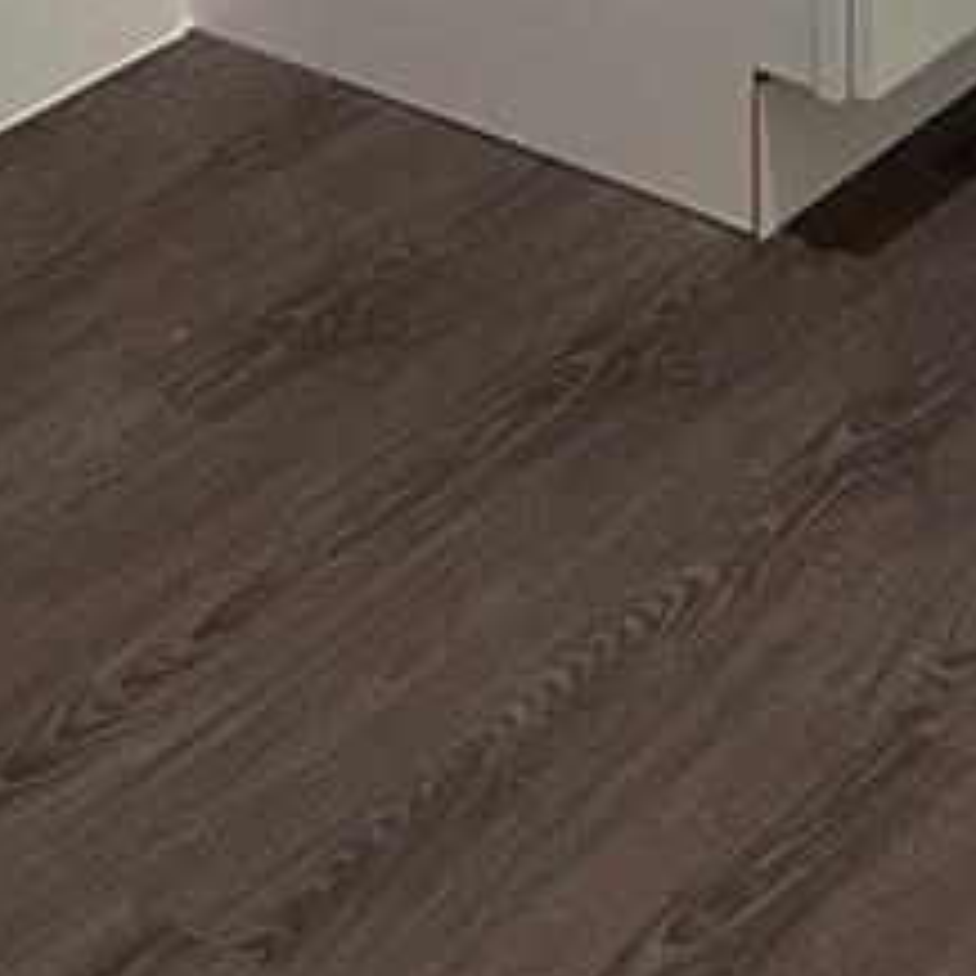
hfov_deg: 13.6
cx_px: 922
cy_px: -1412
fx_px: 4051
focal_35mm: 127
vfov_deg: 11.3
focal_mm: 5.7
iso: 80
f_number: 1.5
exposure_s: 1/60
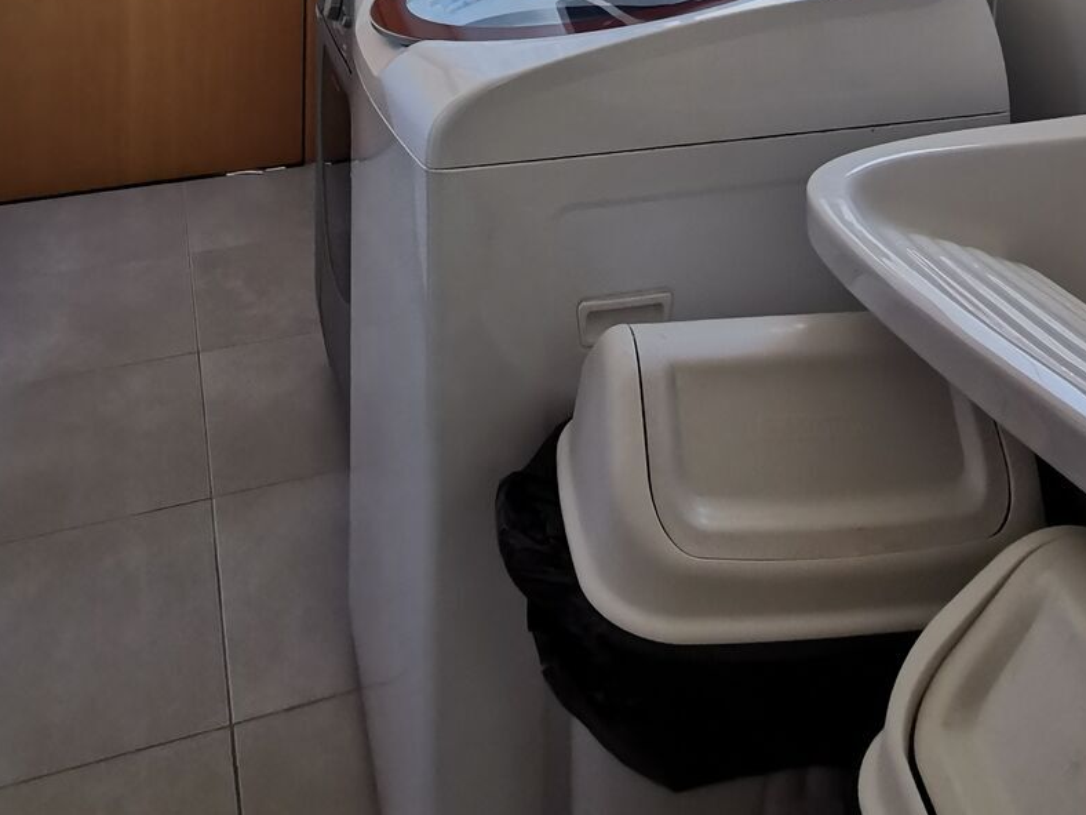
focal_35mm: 39
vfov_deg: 28.9
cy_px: -284
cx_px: 587
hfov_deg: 47.8
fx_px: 1224
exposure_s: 1/60
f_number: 2.2
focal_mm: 2.35
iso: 250
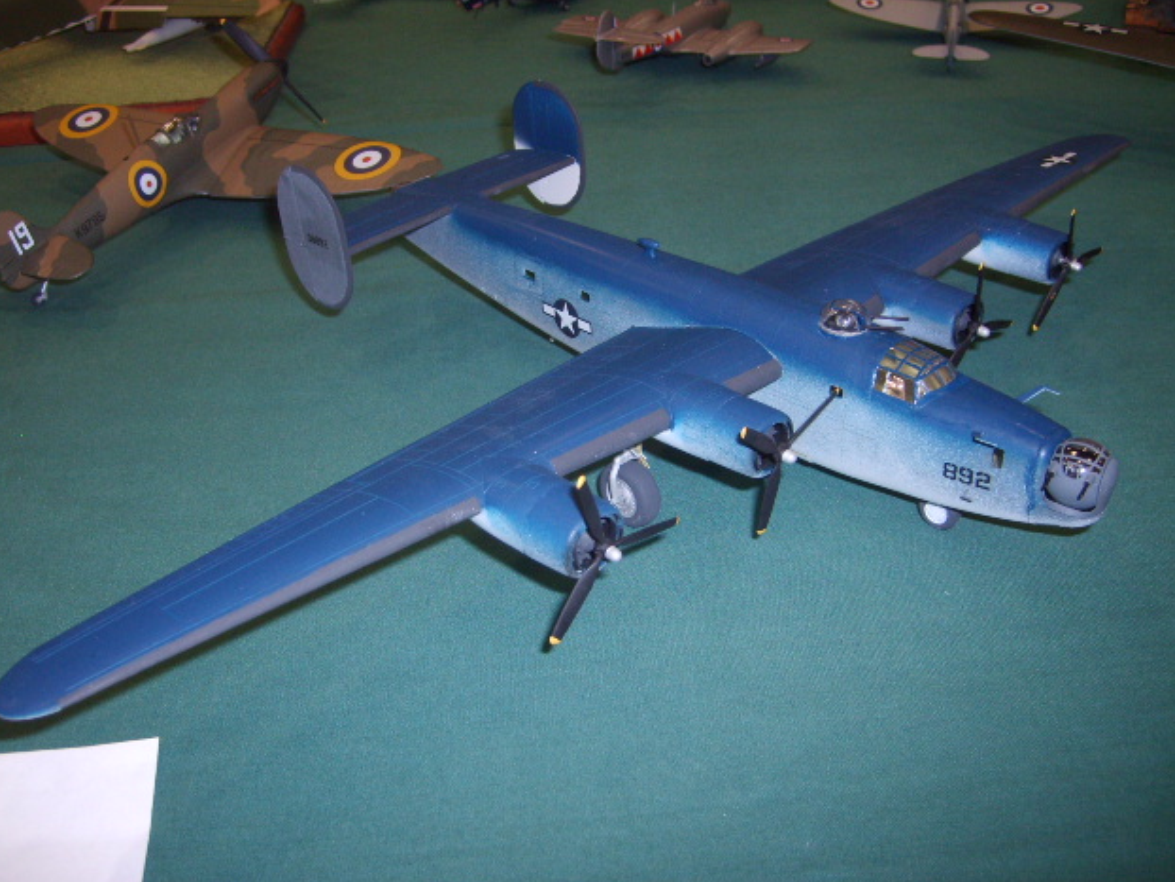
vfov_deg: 39.7
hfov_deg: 51.3
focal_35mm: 36
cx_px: 582
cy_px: 434
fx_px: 1222
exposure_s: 1/45
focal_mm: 5.8
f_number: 2.8
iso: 100
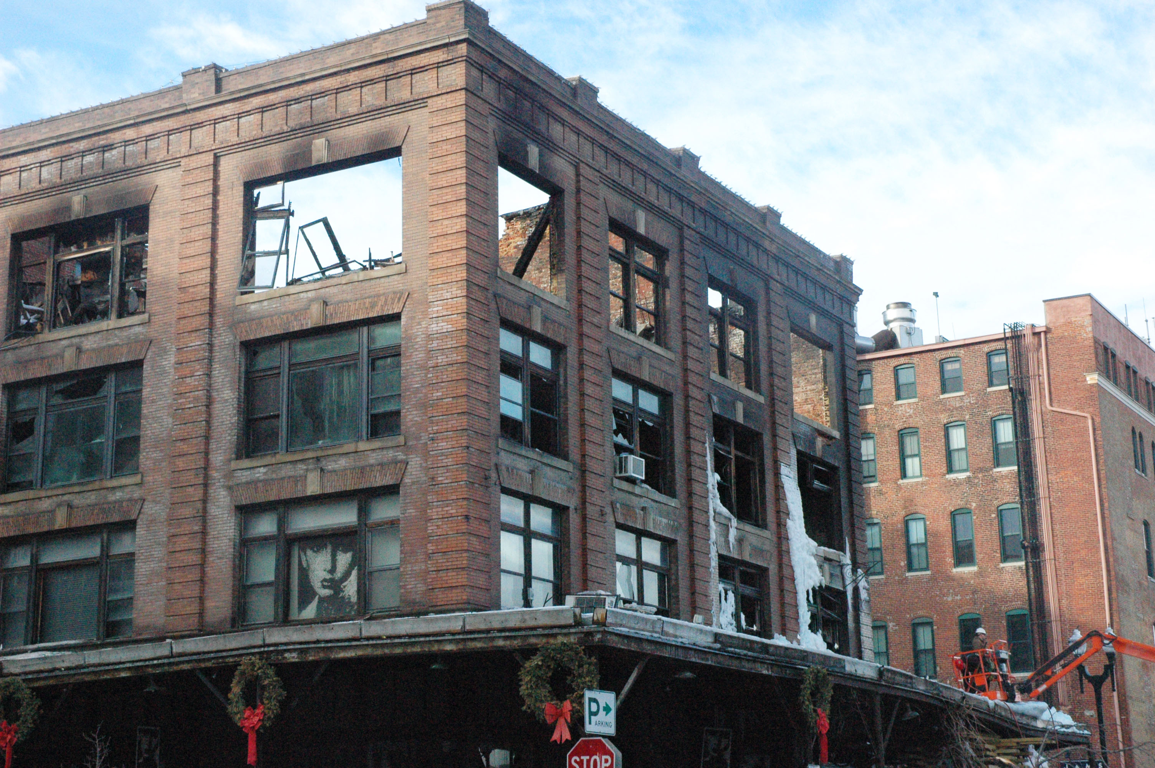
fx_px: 1923
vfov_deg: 22.6
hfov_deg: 33.4
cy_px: 384
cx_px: 578
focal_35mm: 60
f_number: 11
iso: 1600
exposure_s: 1/500
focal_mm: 40
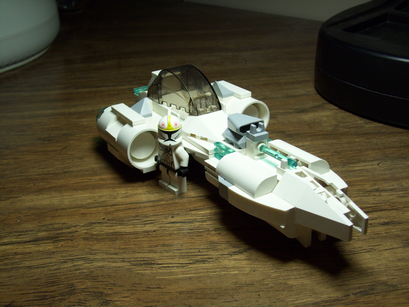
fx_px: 496
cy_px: 154
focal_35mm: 42
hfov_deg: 44.8
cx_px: 204
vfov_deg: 34.3
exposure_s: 1/60
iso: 80
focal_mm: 7.1
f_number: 3.4
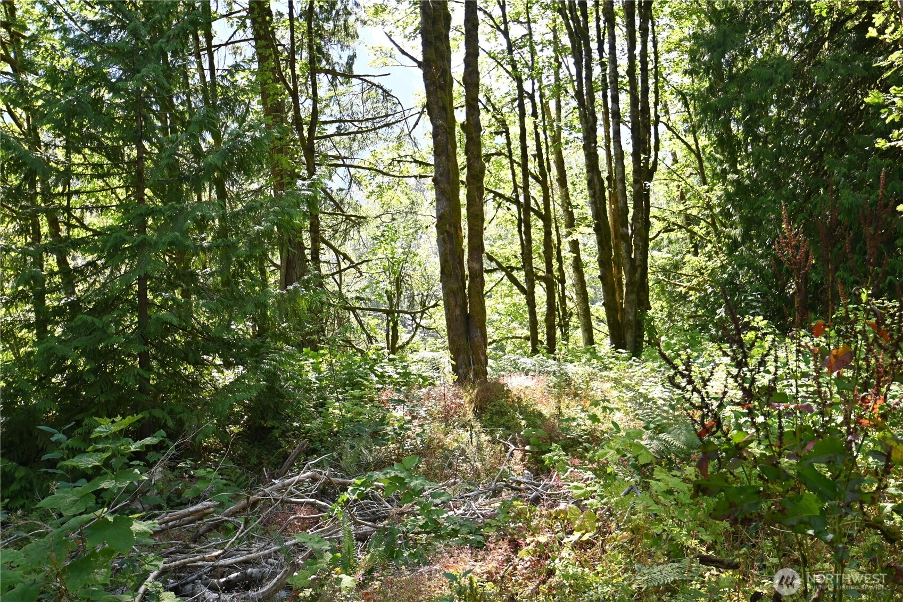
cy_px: 301
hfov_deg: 53.1
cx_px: 452
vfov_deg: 36.9
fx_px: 903
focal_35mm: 36
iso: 360
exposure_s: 1/200
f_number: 4.5
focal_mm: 24
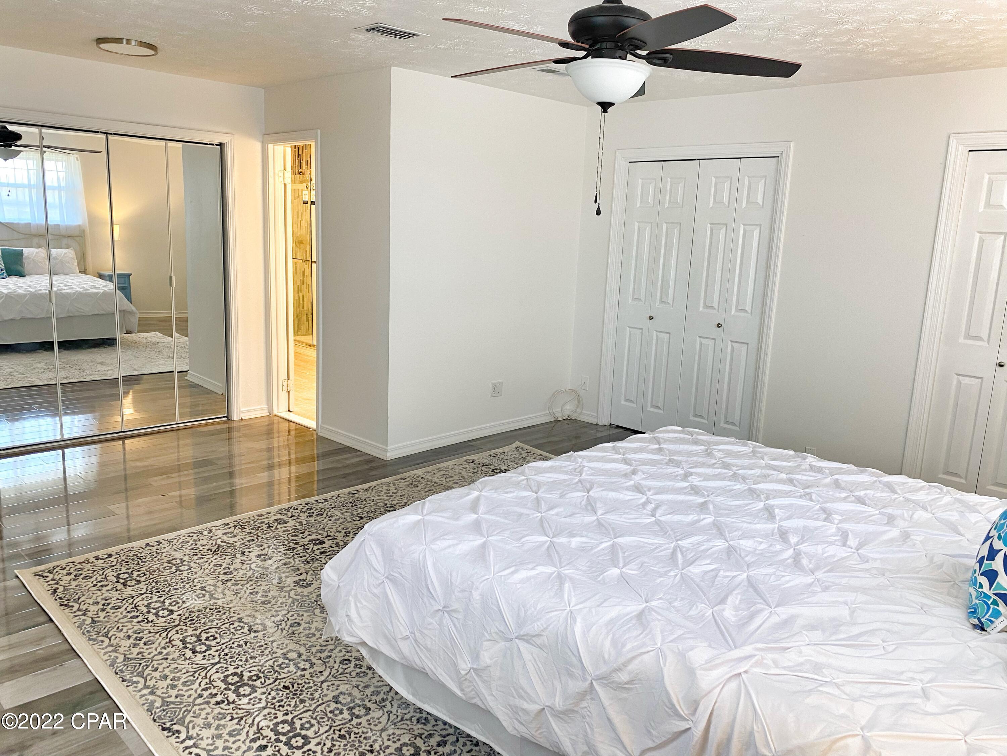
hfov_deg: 67.3
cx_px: 504
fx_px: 756
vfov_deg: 53.1
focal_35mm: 26
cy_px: 378
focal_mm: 4.25
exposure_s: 1/60
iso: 80
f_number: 1.8
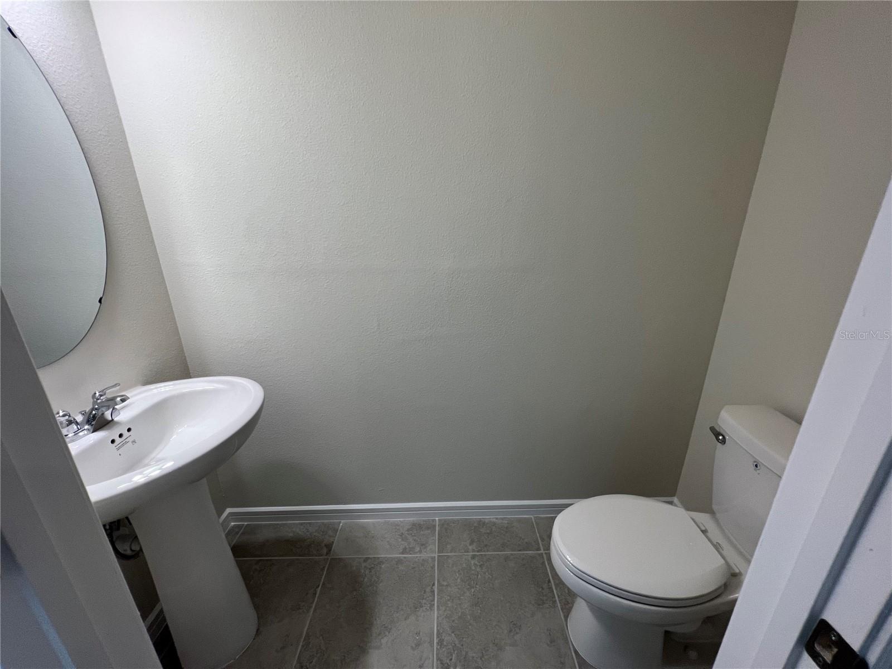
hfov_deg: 106.2
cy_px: 334
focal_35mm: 13
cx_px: 446
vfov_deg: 89.9
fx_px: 335
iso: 125
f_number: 1.8
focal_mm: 1.57
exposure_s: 1/120
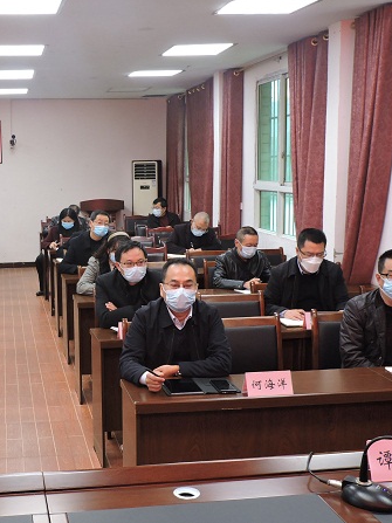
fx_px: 710
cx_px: 69
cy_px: 261
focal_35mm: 47
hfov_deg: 30.0
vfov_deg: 40.4
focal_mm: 6.2
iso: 400
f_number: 3.3
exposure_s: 1/30
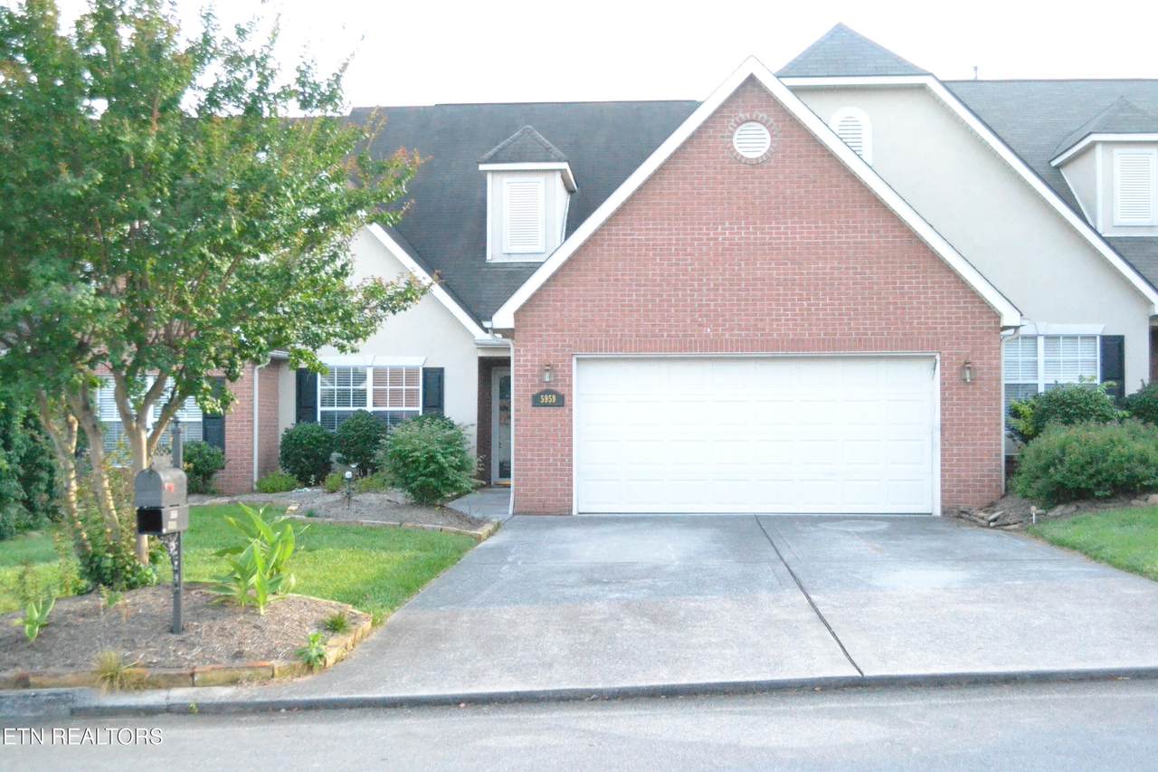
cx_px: 579
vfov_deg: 34.2
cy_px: 386
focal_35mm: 39
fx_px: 1254
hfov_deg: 49.6
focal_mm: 26
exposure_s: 1/4000
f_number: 5.6
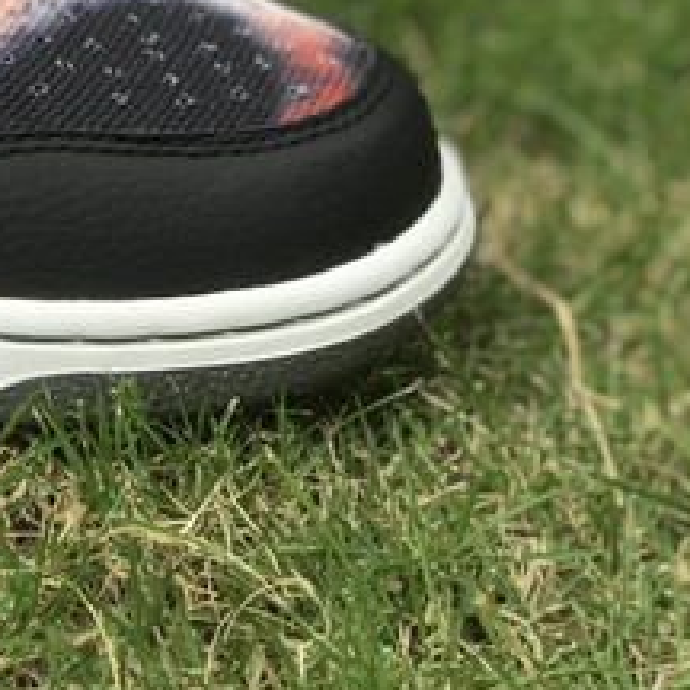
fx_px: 3901
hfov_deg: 10.0
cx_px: -86
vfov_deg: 9.9
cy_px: -174
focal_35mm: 173
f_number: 2.8
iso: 20
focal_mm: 6.6
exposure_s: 1/242
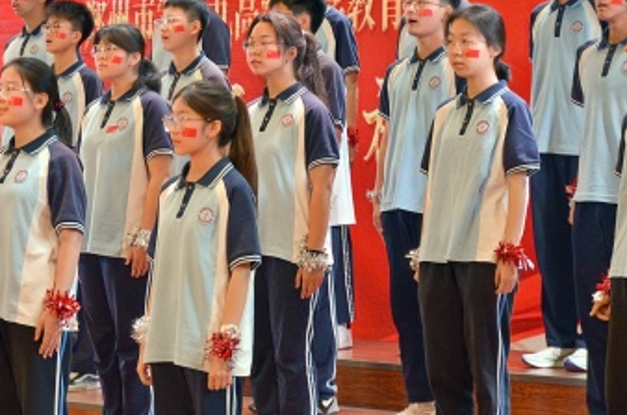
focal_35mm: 133
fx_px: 2312
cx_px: 184
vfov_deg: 10.3
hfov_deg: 15.4
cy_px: 127
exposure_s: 1/250
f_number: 5
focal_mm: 50
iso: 1000
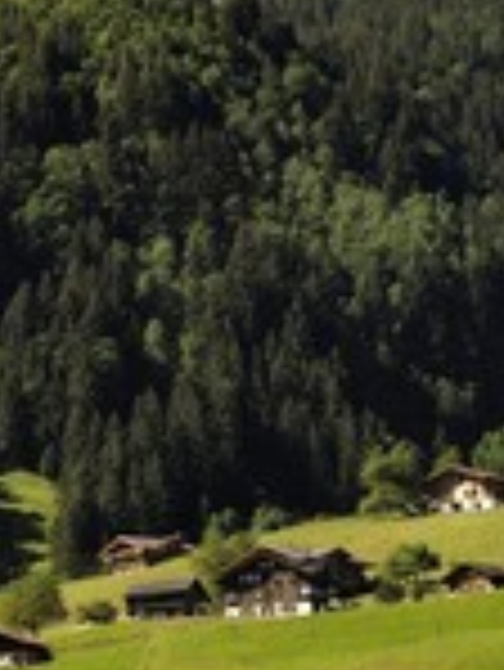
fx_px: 6300
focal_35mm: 325
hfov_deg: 4.6
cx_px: 551
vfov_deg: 6.1
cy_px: 126
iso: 125
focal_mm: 80
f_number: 4.8
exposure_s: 1/400
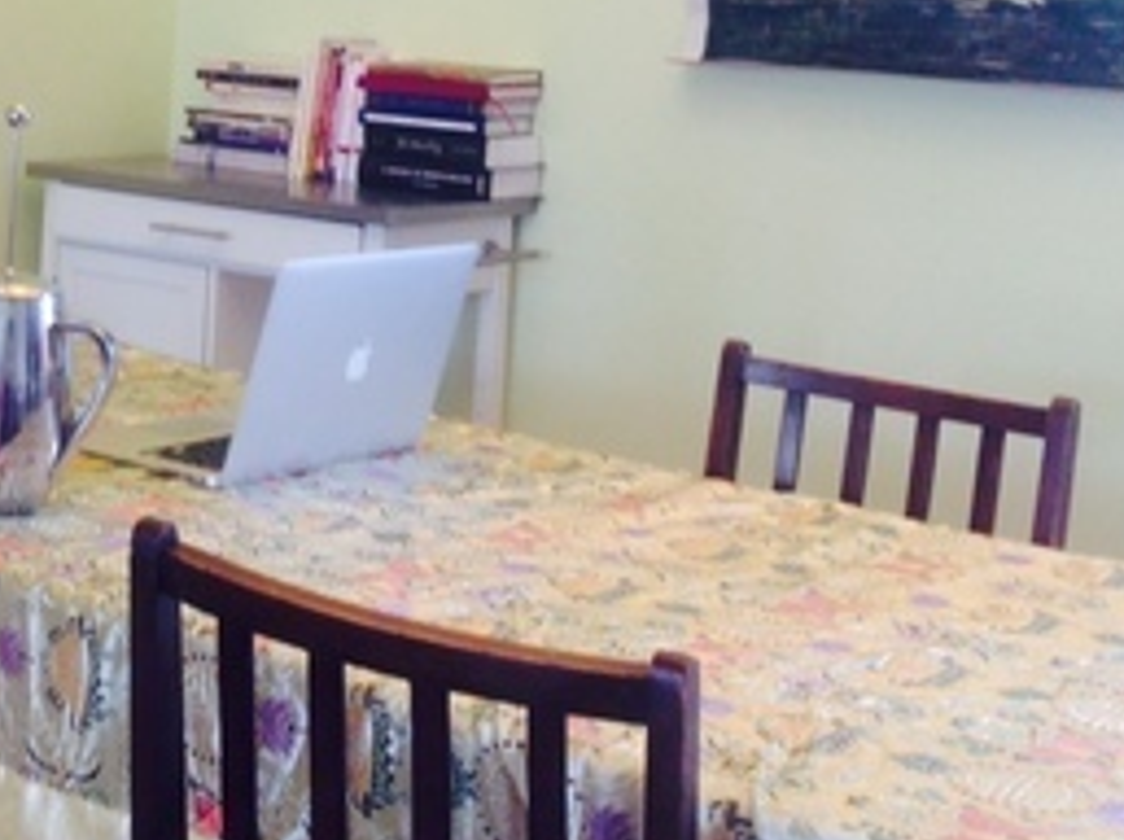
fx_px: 2205
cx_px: 140
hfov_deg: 27.7
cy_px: 94
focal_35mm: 68
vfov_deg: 21.1
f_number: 2.4
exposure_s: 1/15
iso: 64
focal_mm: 4.28
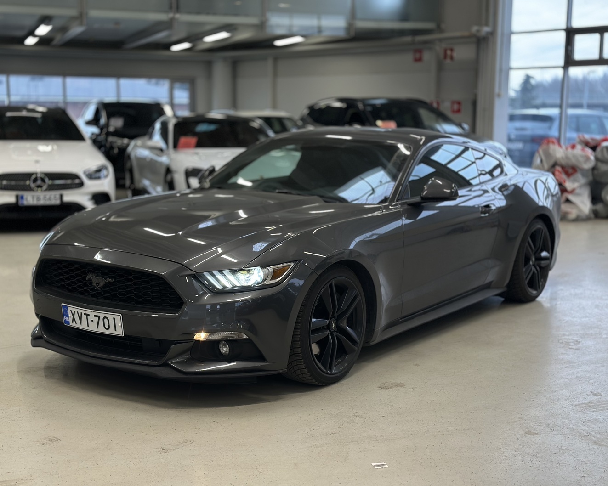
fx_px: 918
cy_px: 240
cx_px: 294
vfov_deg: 29.7
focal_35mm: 51
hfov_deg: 36.7
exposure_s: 1/100
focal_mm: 6.86
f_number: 1.78
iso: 80
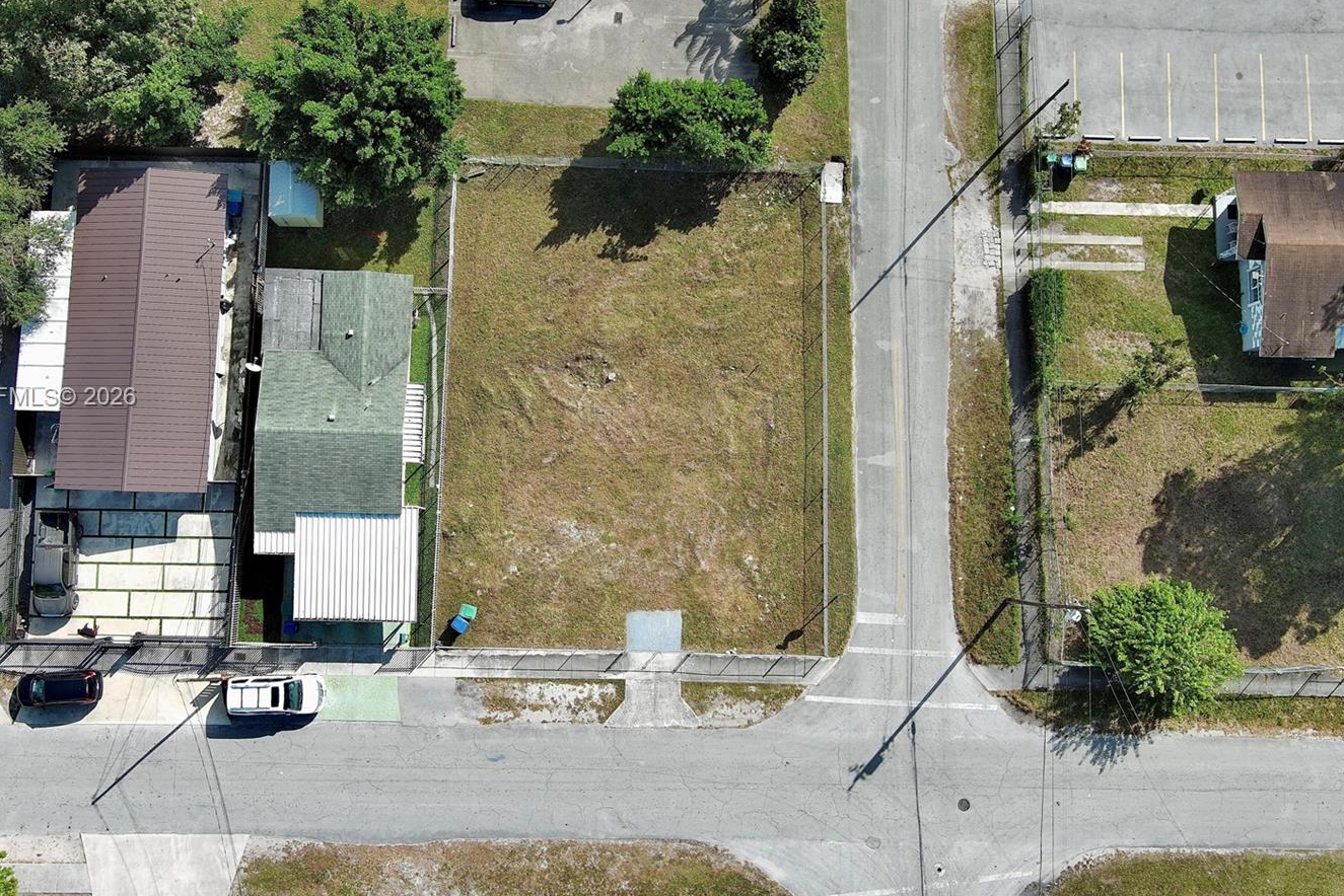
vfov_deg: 37.8
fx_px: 1307
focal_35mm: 35
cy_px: 398
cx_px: 632
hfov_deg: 54.4
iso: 100
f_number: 2.8
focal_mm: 10.57
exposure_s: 1/965
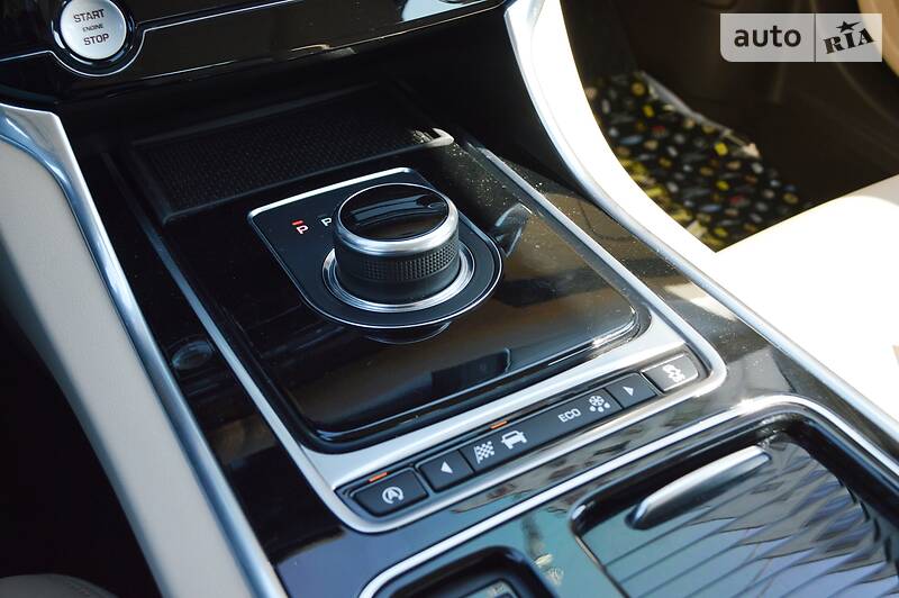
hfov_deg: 53.2
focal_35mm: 36
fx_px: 898
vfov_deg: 36.8
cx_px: 450
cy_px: 299
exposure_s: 1/125
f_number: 5.6
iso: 400
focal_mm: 24
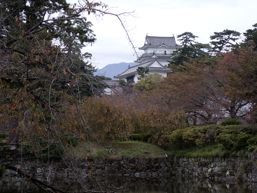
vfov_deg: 14.8
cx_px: 128
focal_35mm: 100
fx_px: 742
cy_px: 96
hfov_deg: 19.6
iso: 100
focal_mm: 18
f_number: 4.9
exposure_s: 1/250
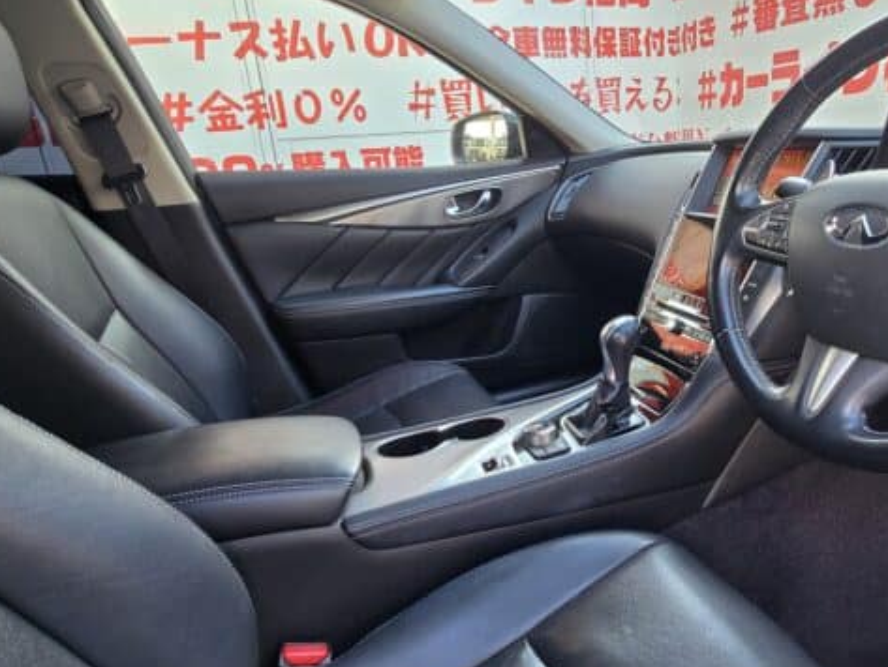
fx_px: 565
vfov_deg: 61.1
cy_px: 319
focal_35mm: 22
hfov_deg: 74.4
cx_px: 578
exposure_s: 1/50
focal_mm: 2.2
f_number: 2.2
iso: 64
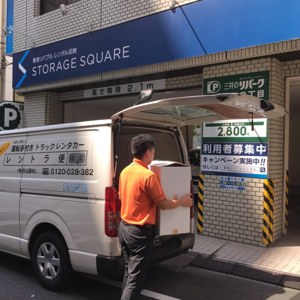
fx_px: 343
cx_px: 117
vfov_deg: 47.2
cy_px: 149
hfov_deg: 46.9
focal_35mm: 35
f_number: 2.2
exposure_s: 1/618
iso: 32
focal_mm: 4.15
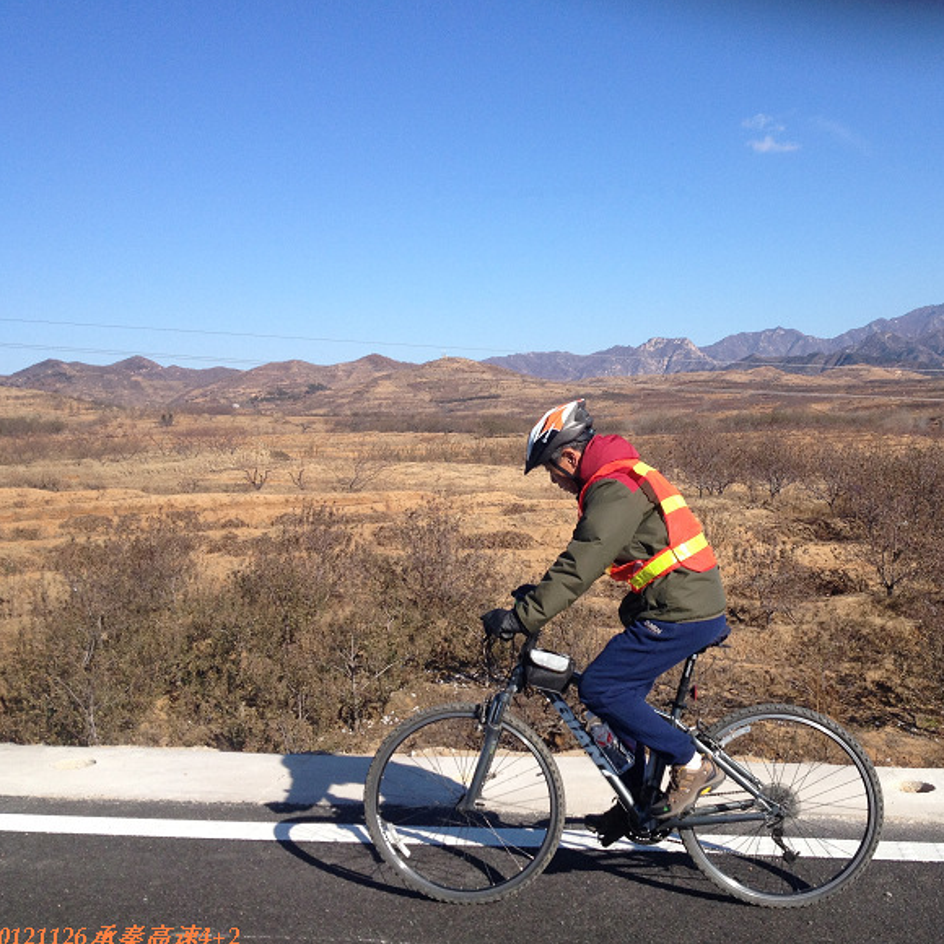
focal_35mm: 42
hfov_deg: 39.6
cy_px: 471
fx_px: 1296
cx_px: 625
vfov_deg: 40.0
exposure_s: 1/1727
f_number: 2.4
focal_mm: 4.28
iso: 64
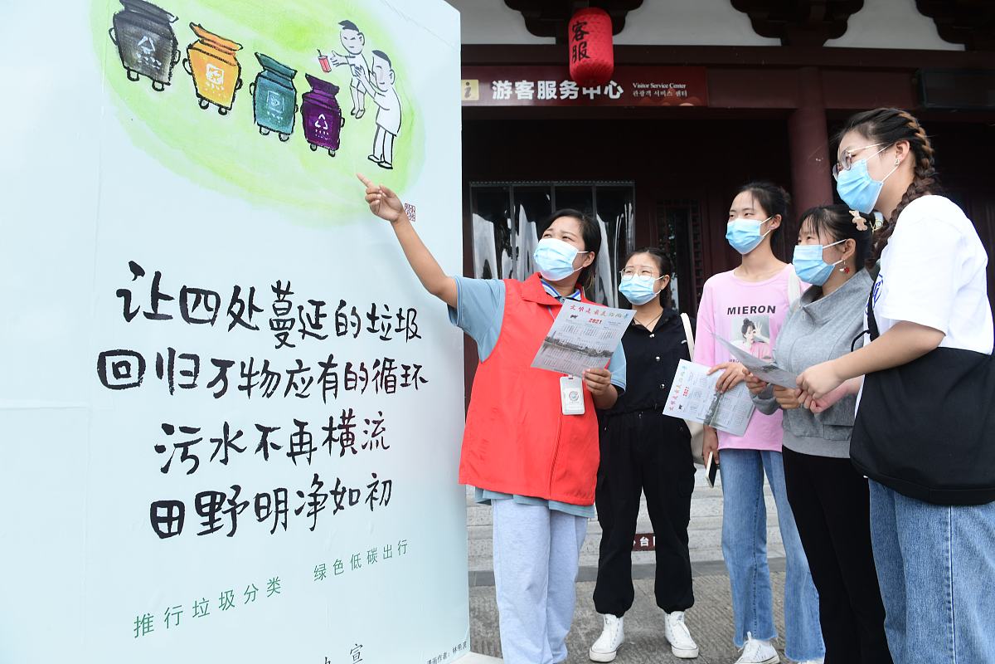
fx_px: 663
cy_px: 332
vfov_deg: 53.1
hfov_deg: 73.7
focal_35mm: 24
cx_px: 498
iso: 250
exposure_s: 1/200
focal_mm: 24
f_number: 8
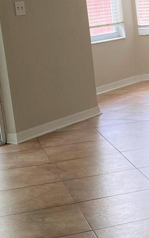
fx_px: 617
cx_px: 268
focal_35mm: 95
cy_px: 133
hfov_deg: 12.6
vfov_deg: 21.8
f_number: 1.8
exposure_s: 1/60
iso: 64
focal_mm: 4.25
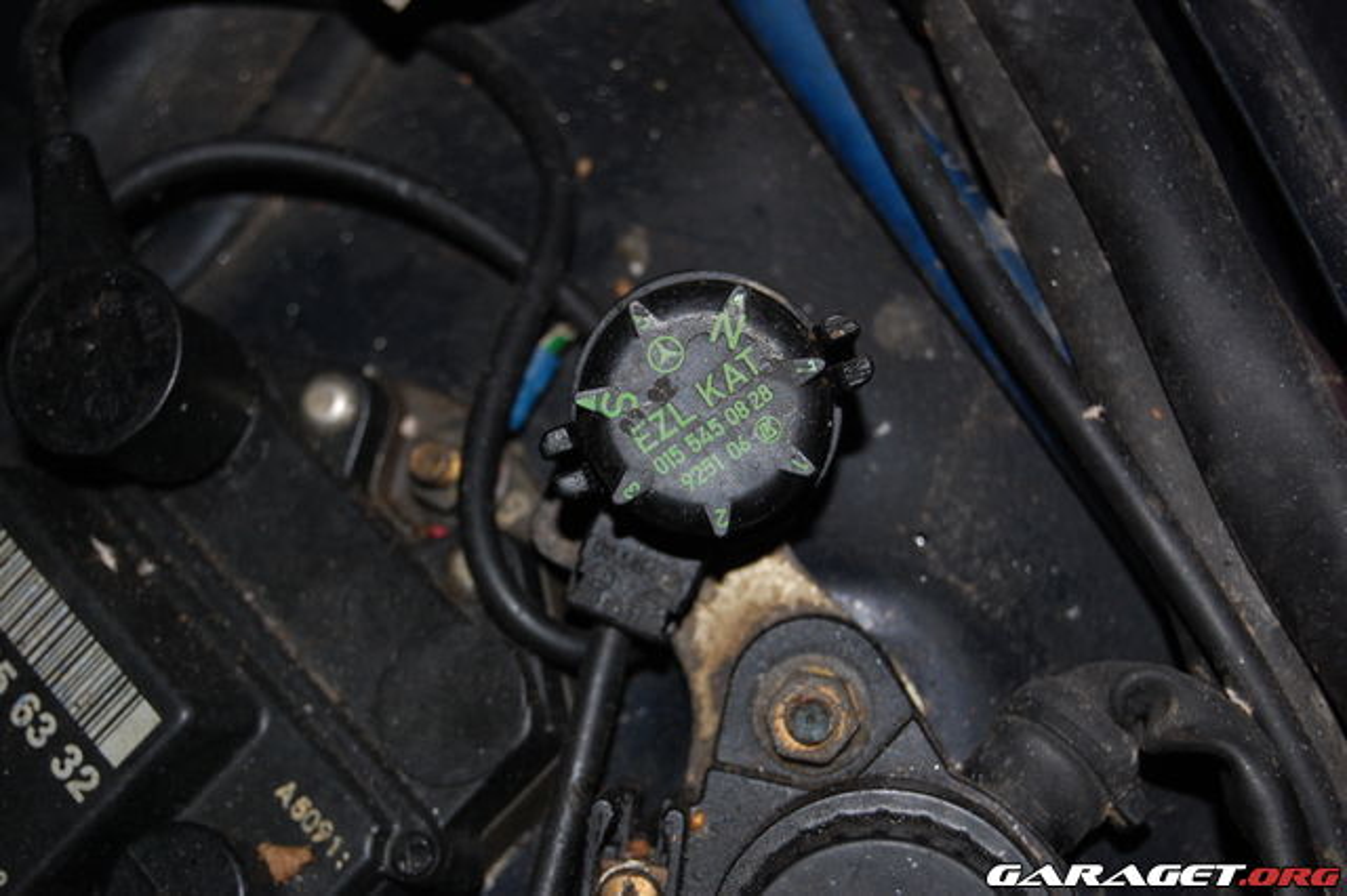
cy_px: 448
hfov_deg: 24.6
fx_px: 3085
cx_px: 674
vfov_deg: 16.5
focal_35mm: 82
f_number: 5.6
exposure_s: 1/60
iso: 400
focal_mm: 55
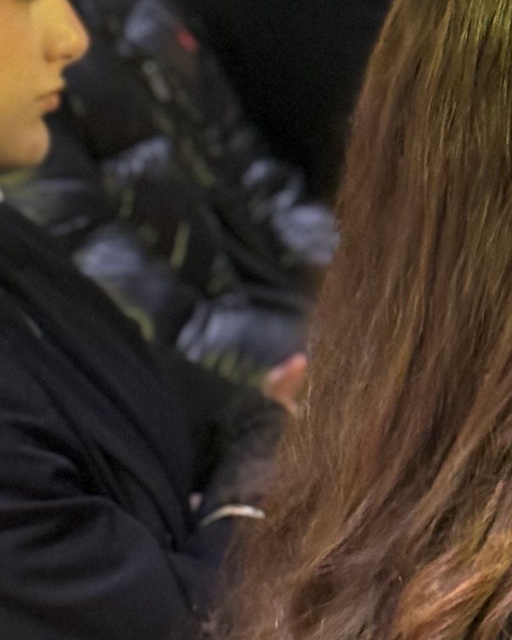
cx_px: 338
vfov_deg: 9.8
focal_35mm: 197
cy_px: 83
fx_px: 3732
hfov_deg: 7.8
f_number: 1.78
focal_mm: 6.76
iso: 800
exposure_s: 1/20
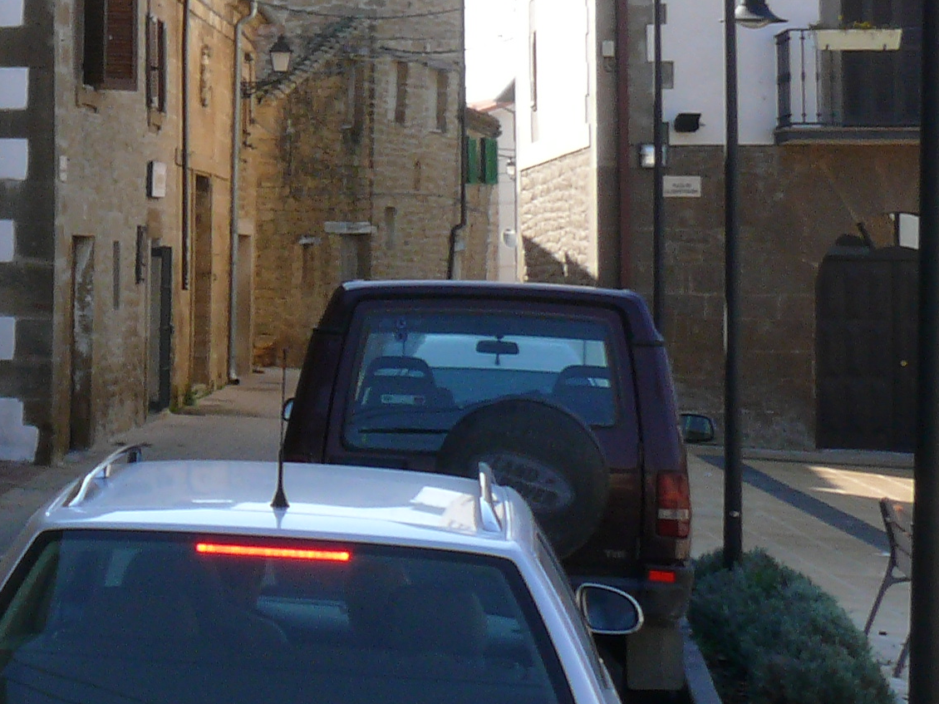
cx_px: -547
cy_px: 18
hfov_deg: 15.7
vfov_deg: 13.0
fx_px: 3065
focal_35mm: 113
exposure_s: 1/50
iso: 100
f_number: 11
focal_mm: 7.4
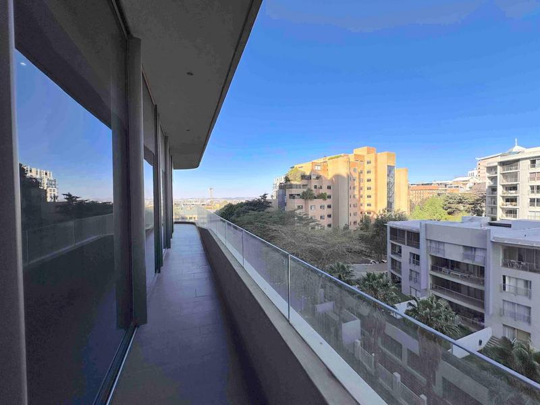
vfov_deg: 85.7
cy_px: 202
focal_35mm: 14
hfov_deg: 102.1
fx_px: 218
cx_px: 270
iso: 40
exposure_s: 1/1289
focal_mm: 2.22
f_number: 2.2
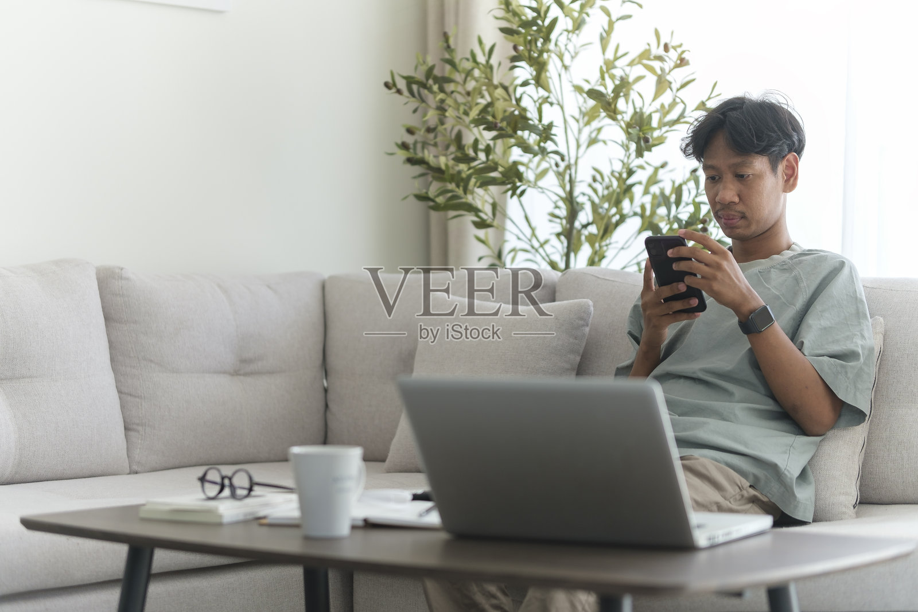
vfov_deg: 16.3
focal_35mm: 84
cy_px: 306
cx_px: 459
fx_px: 2142
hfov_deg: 24.2
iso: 160
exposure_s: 1/220
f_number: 1.4
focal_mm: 56
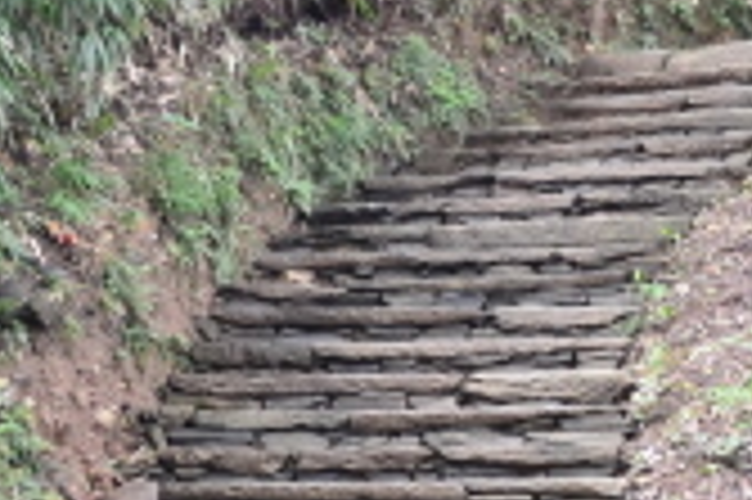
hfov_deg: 10.2
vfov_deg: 6.8
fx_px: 4215
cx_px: 482
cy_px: 446
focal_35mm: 202
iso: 400
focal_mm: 22
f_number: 4
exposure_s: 1/25
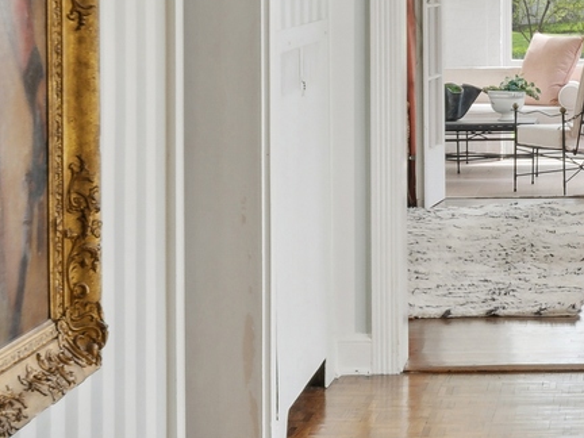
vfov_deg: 12.2
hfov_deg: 16.2
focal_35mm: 119
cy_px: -47
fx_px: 2008
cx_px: 608
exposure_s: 1/30
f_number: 10
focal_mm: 22
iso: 200
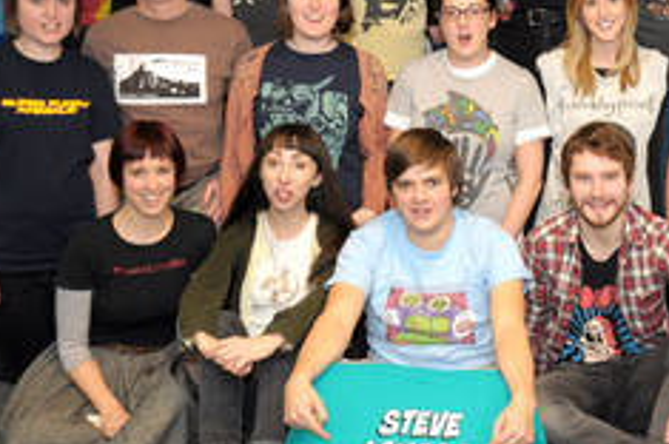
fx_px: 1095
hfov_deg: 32.9
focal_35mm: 59
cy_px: 121
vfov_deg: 22.7
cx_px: 552
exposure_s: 1/60
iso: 400
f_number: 5
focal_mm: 22
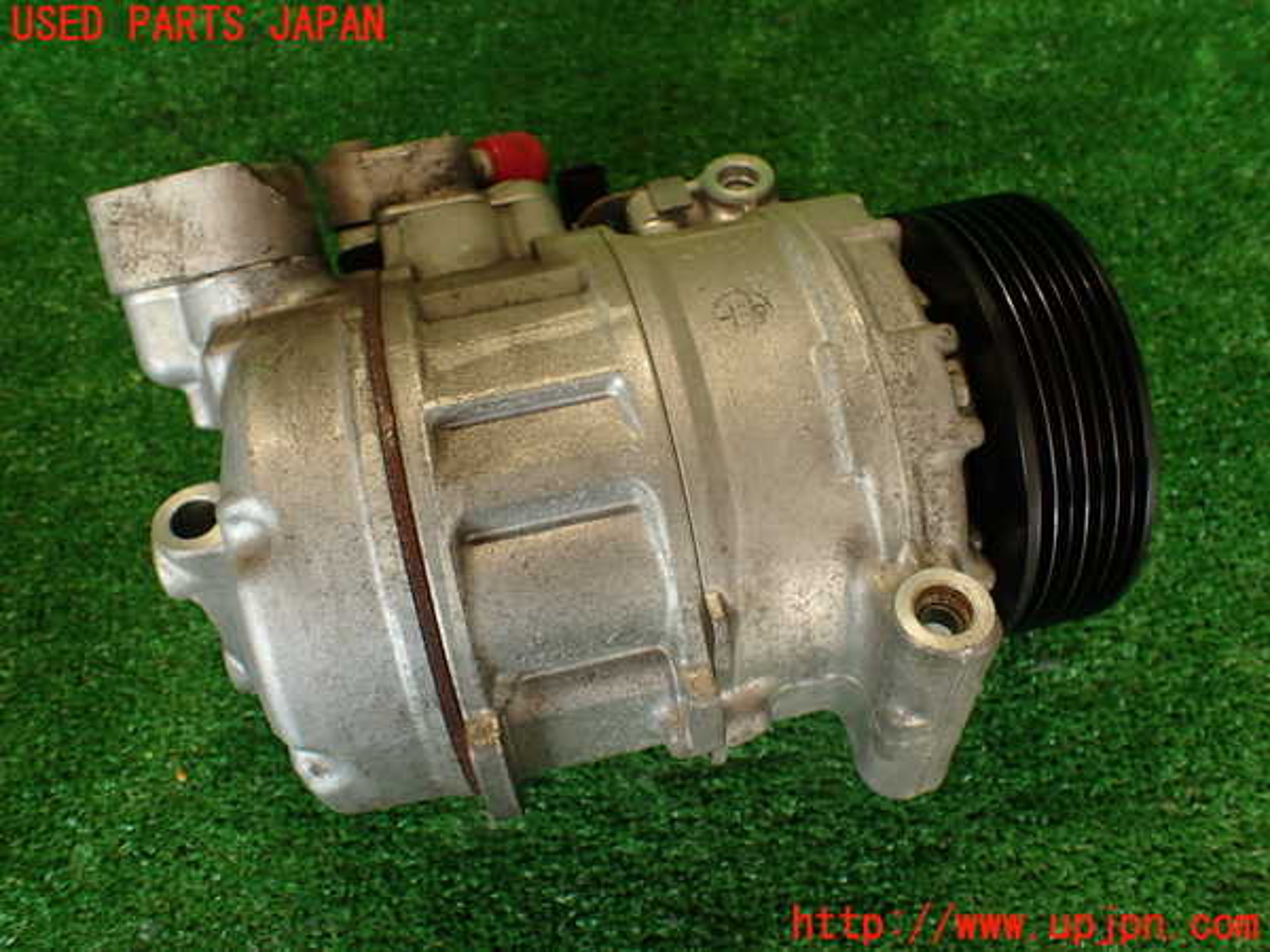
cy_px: 476
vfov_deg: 46.8
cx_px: 635
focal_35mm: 30
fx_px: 1101
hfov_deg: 60.0
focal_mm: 5.4
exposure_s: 1/60
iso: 200
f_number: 2.3
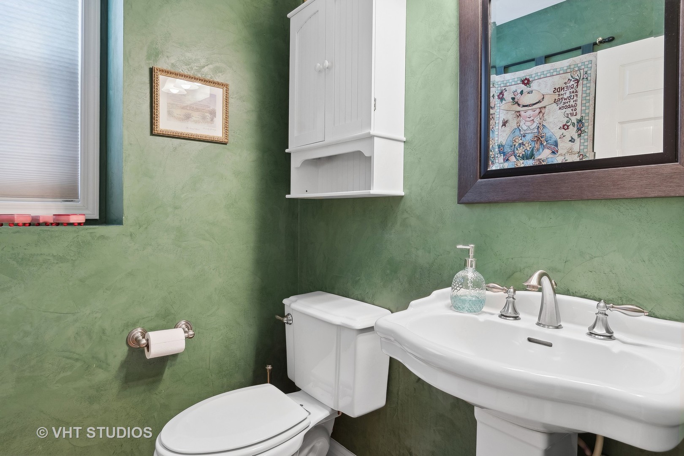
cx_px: 342
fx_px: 370
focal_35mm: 20
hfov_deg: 85.4
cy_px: 228
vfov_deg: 63.2
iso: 320
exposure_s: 1/10
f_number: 8
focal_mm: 13
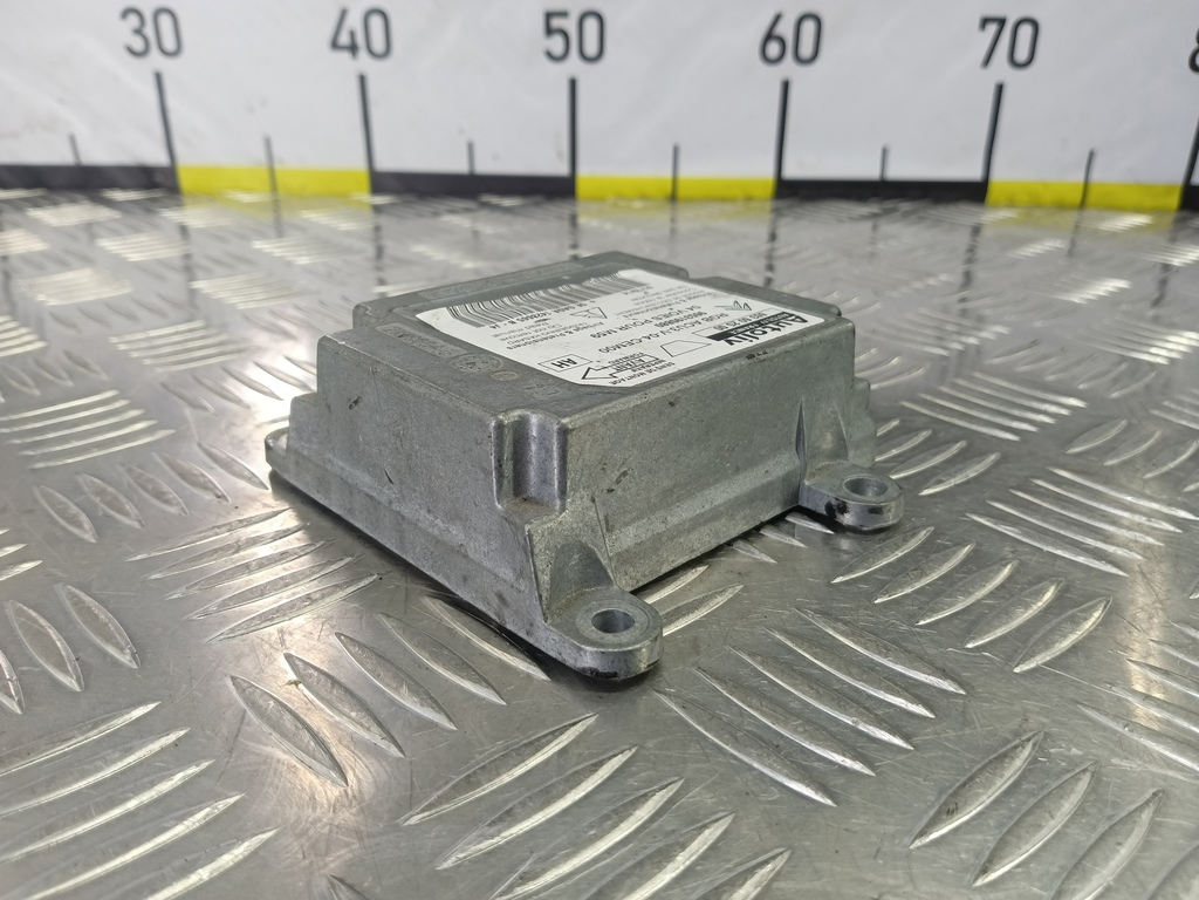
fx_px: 797
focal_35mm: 23
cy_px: 450
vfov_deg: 58.9
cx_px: 600
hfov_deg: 73.9
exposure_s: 1/50
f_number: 1.6
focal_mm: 4.11
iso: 132
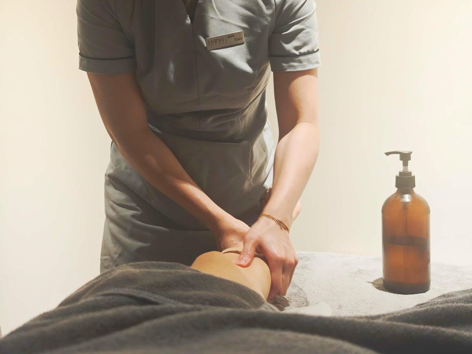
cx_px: 236
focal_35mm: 46
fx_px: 627
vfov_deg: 31.5
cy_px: 177
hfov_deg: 41.2
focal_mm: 8.72
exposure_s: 1/30
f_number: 1.63
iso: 548
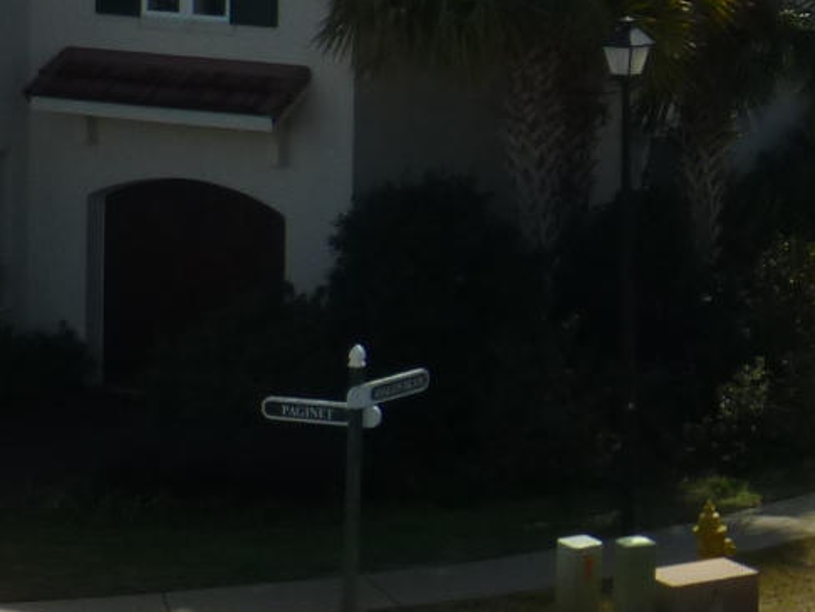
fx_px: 4664
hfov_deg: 9.6
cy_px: -498
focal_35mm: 198
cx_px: 1394
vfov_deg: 7.3
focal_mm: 8.5
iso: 100
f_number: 4.2
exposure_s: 1/1600
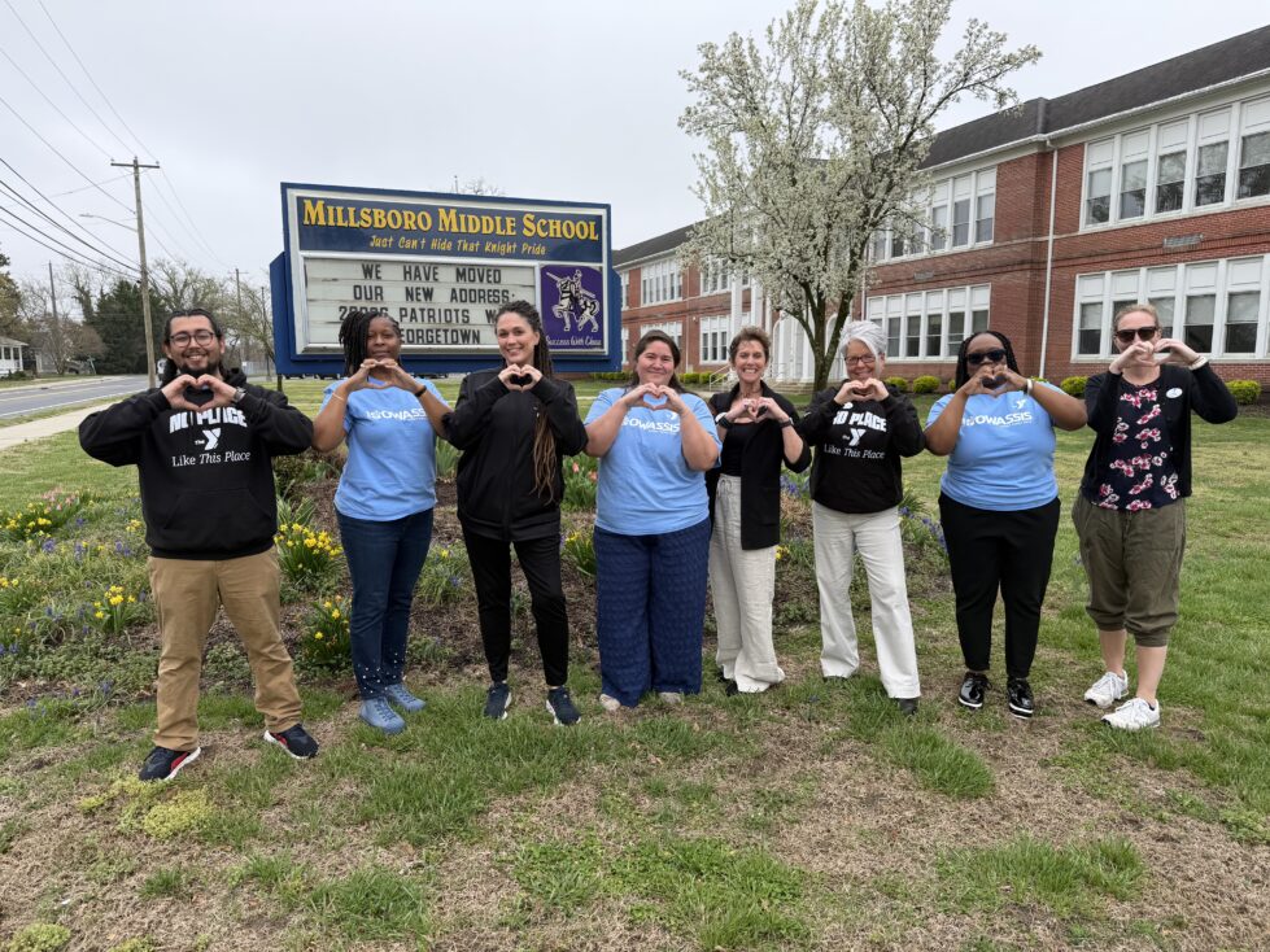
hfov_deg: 71.6
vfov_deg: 56.8
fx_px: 880
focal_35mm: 24
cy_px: 476
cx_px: 635
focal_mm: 6.76
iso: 80
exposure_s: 1/1192
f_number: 1.78
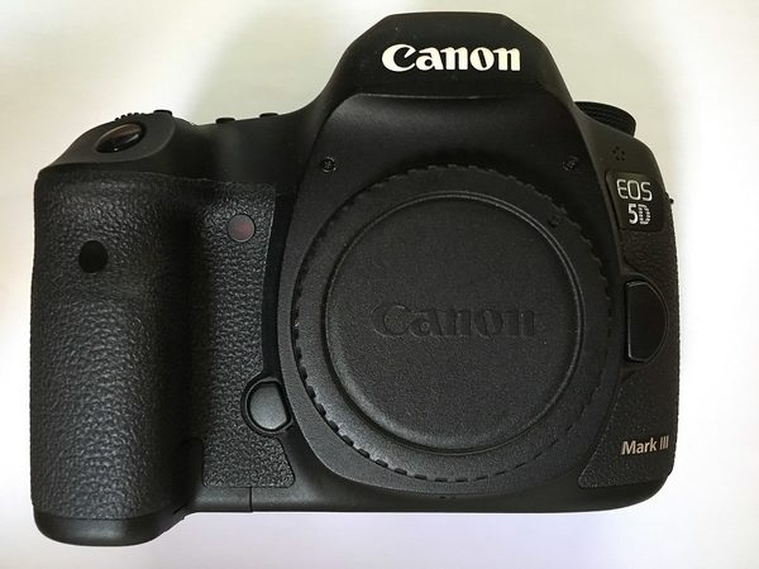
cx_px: 380
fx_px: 636
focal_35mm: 29
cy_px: 284
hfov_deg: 61.7
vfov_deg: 48.2
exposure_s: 1/17
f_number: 2.2
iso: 250
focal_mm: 4.15
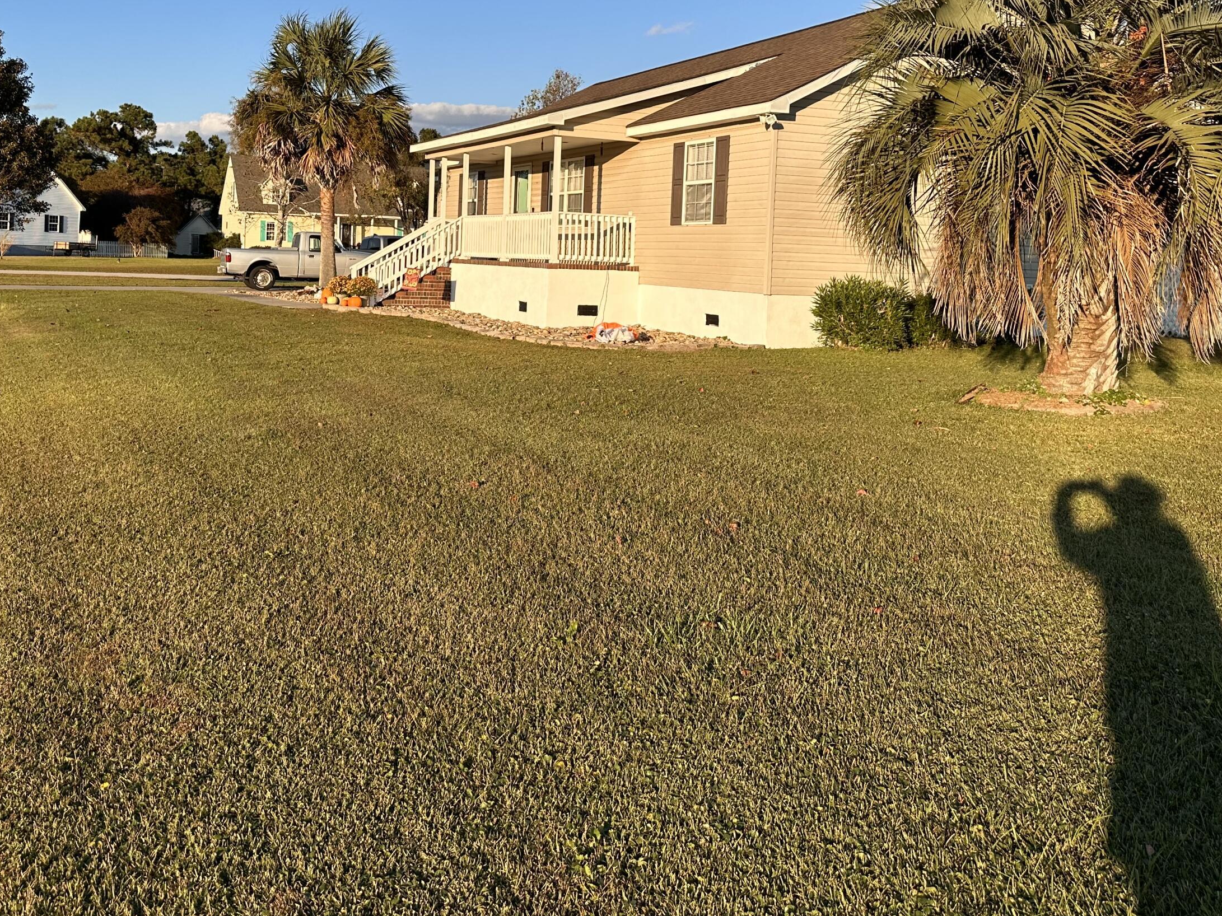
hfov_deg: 54.7
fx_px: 1165
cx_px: 459
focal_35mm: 33
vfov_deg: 42.2
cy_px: 288
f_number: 1.78
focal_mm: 6.86
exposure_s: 1/3247
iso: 80
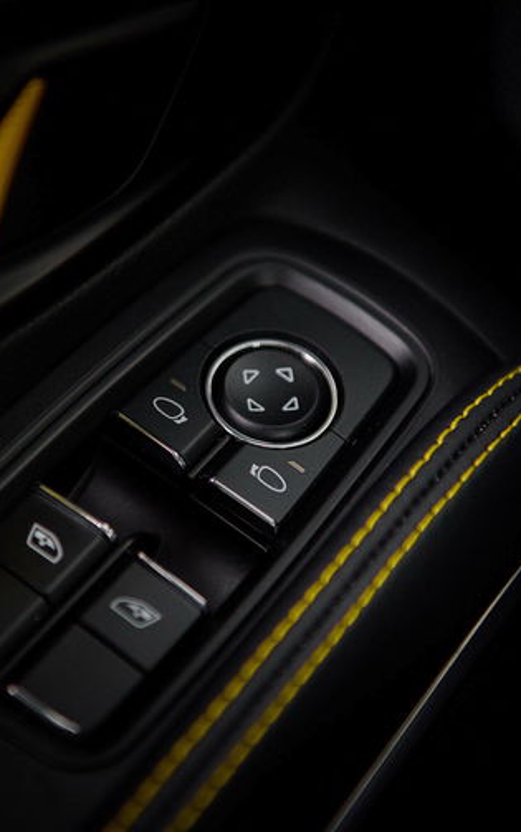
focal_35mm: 87
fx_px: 1974
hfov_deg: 15.0
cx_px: 172
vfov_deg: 23.8
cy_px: 420
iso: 800
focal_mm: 56
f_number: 2.8
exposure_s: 1/100
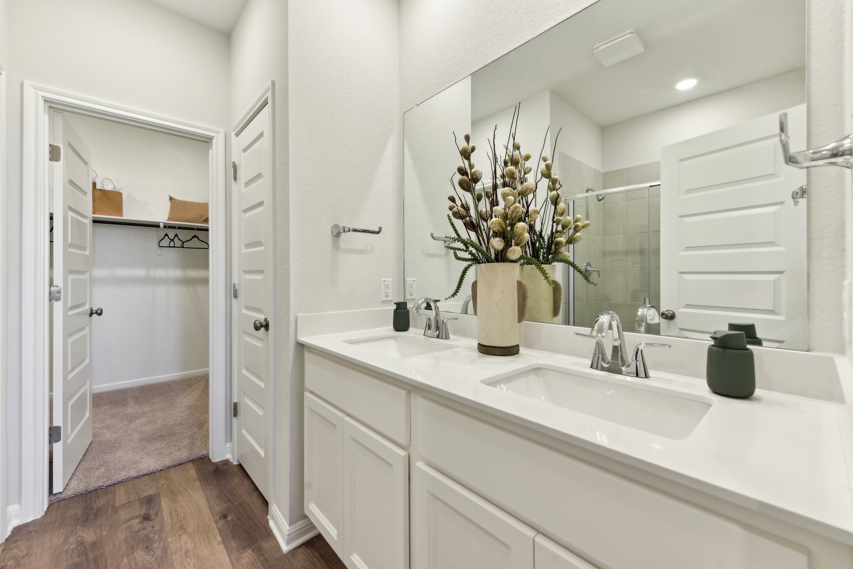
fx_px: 332
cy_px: 284
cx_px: 426
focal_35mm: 14
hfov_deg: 104.2
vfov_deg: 81.2
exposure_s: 1/8
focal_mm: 14
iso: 200
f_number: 8
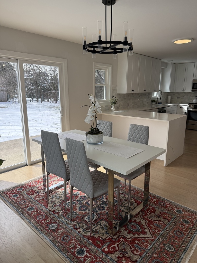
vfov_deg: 71.6
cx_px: 98
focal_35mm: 24
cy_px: 132
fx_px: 182
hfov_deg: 56.8
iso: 100
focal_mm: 6.76
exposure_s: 1/1122
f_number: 1.78
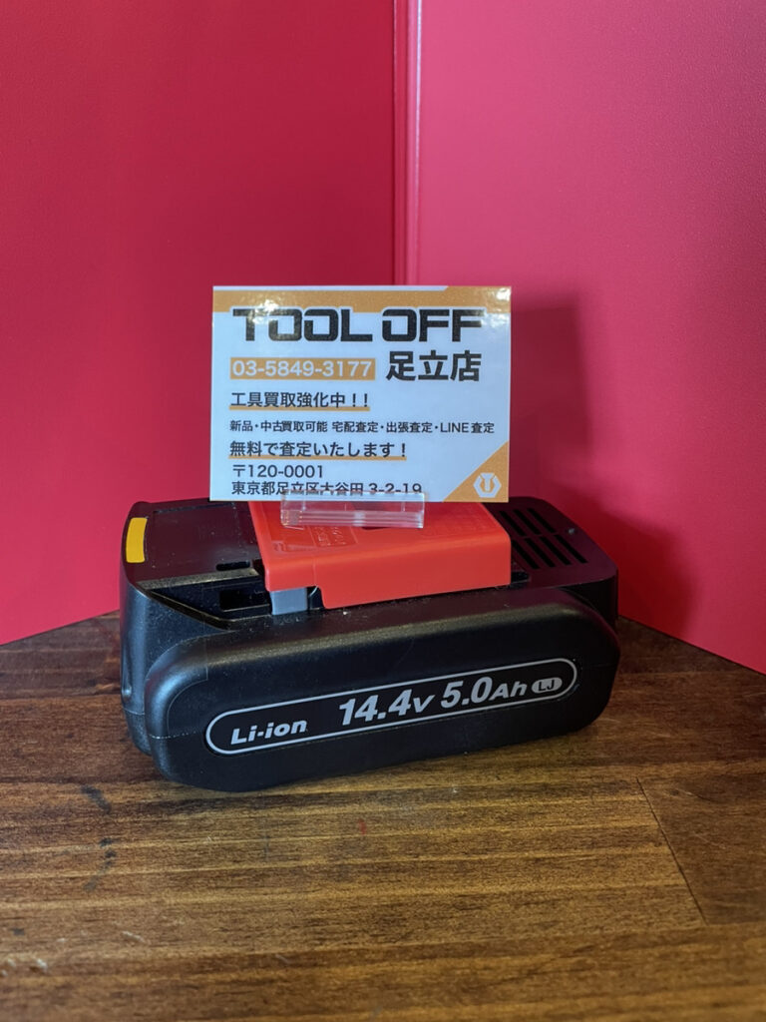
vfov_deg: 67.3
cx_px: 383
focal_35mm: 26
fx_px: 767
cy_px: 511
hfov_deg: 53.1
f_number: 1.6
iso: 160
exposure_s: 1/50
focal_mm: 4.2
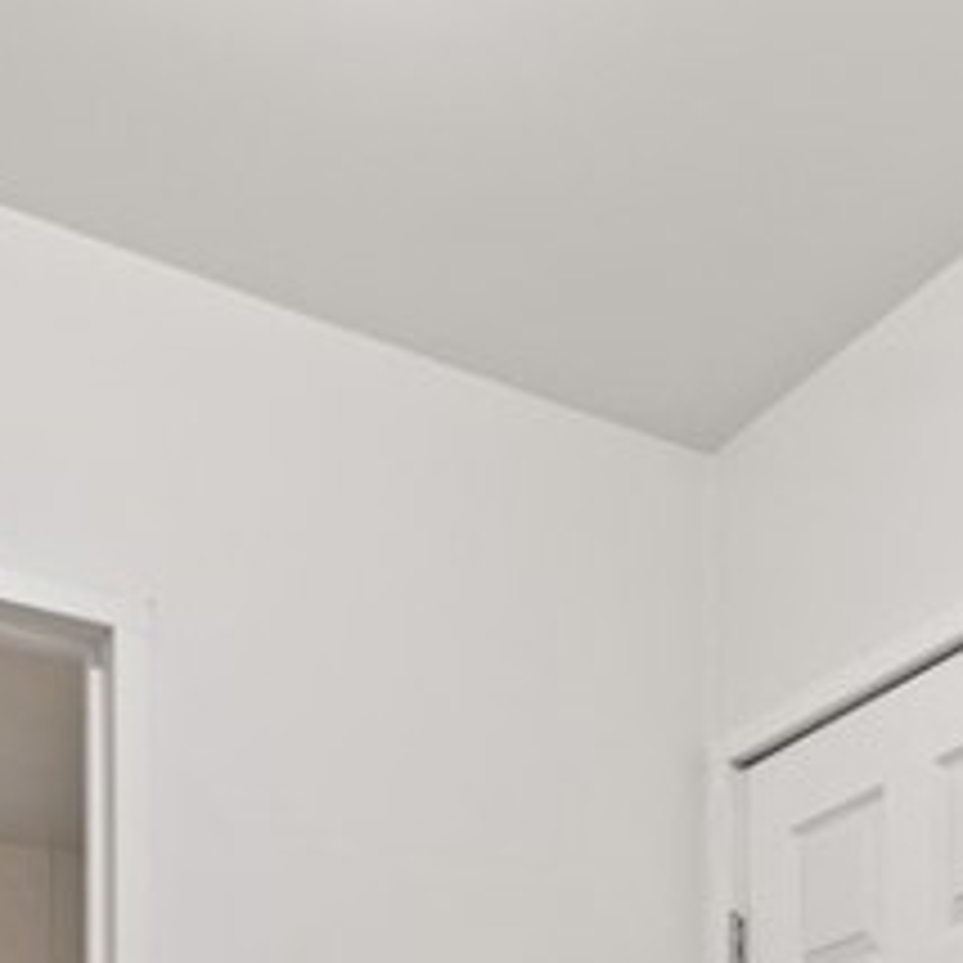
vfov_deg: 23.7
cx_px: 1098
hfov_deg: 27.2
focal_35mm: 57
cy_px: 1454
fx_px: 1794
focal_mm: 14
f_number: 5.6
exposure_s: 1/3
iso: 250
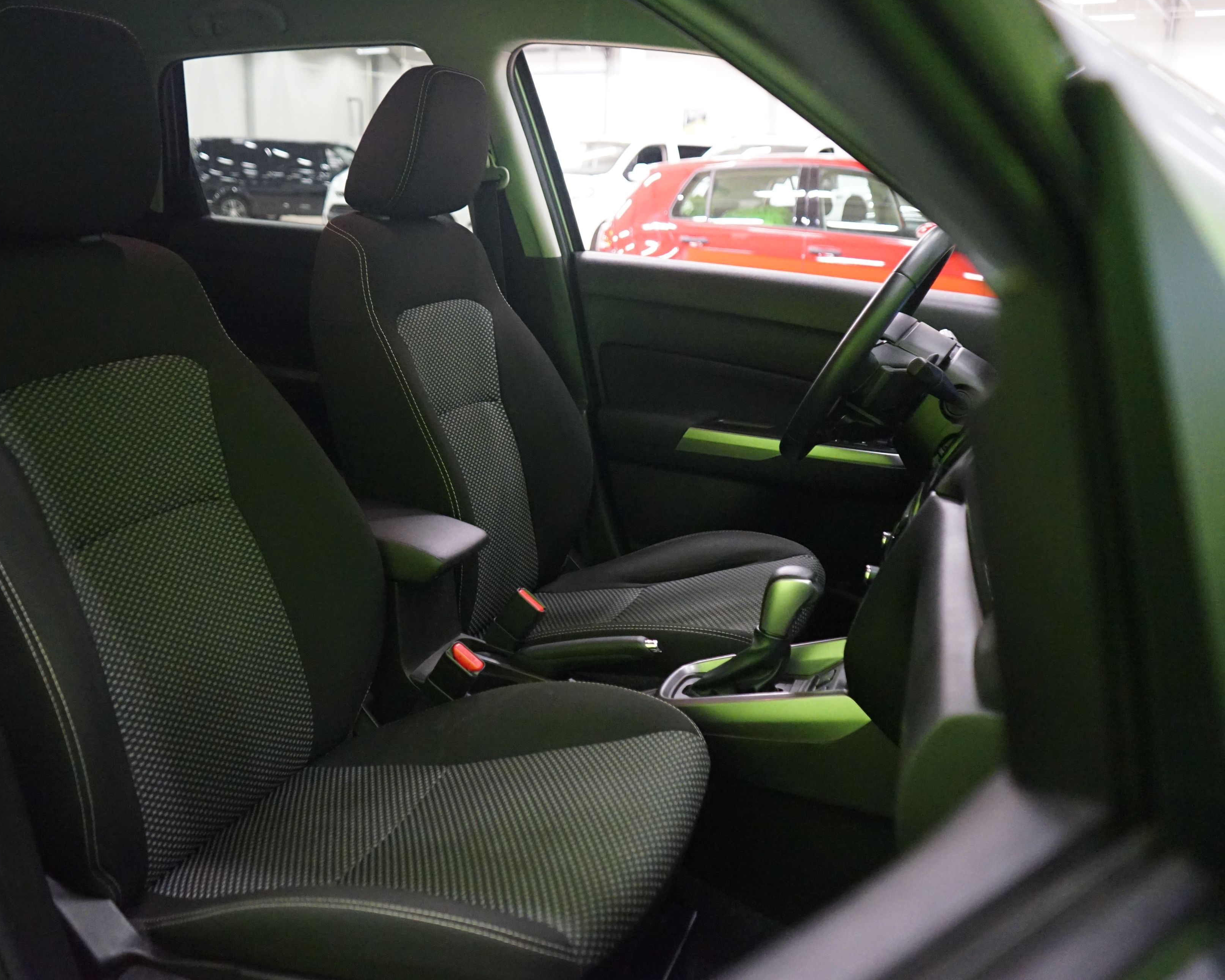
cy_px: 489
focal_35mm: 32
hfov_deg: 55.5
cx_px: 546
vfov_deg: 45.8
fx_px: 1160
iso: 6400
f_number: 3.5
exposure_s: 1/30
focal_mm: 28
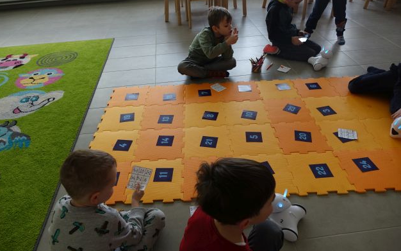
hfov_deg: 72.6
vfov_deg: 49.2
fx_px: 273
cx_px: 199
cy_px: 130
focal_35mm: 25
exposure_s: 1/80
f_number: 2.8
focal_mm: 8.8
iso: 125
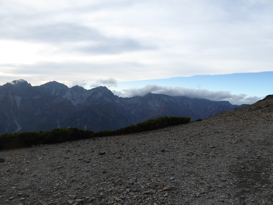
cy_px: 102
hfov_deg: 69.4
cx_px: 136
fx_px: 197
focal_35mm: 25
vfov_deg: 54.9
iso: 100
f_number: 3.3
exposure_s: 1/320
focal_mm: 4.3
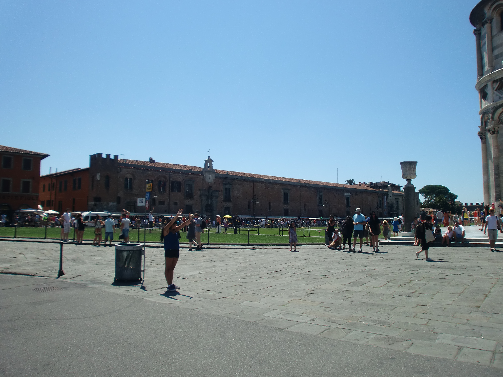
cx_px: 252
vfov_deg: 53.1
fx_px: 378
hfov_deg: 67.3
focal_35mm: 26
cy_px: 188
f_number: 7.8
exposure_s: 1/320
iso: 64
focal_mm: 4.65
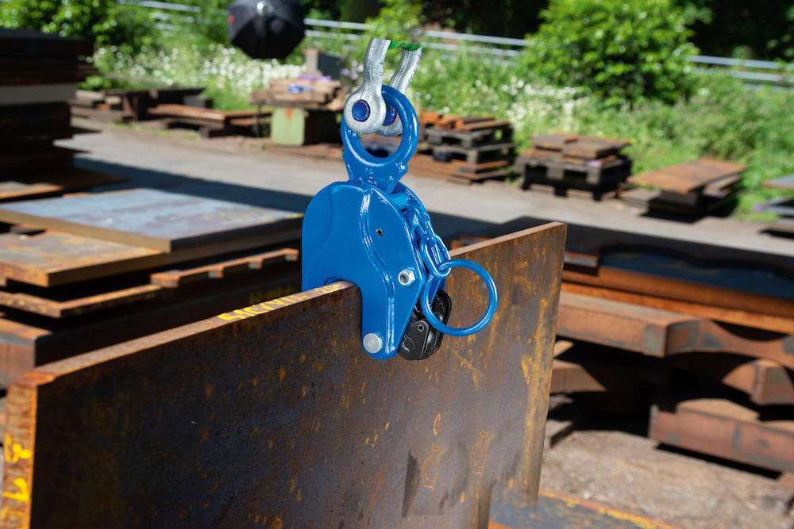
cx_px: 397
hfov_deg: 38.9
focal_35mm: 51
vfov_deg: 26.5
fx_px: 1125
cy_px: 264
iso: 200
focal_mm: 34
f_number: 5.6
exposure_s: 1/800
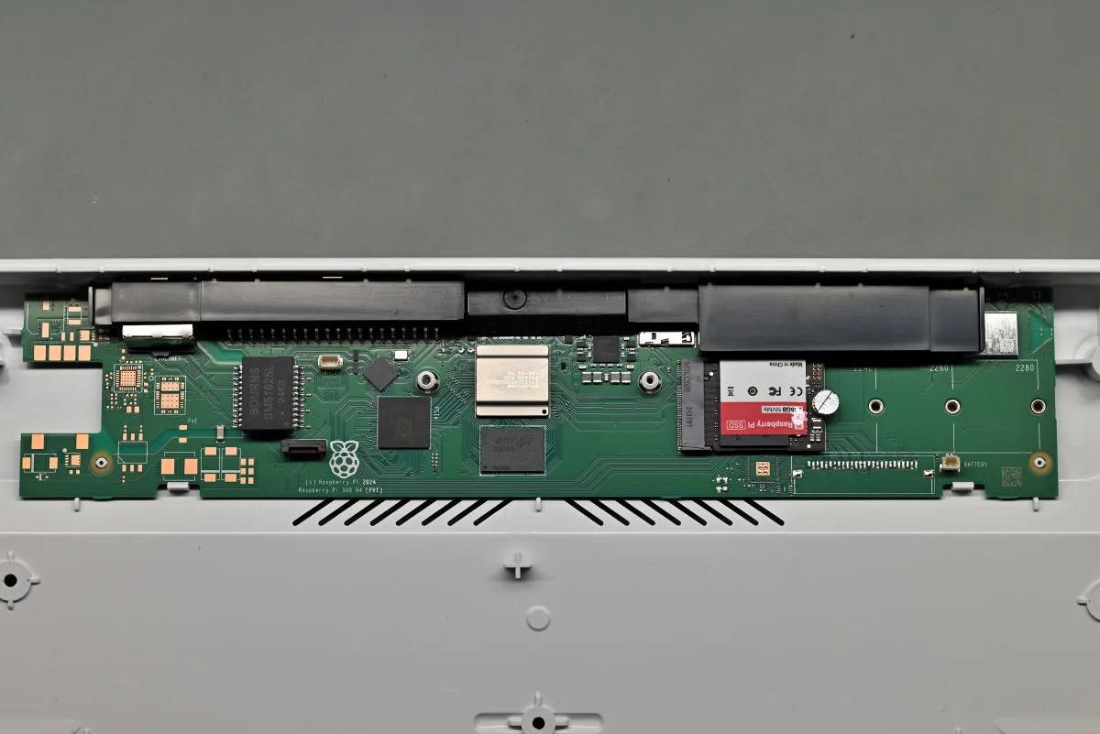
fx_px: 3209
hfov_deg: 19.4
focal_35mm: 105
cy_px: 367
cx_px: 550
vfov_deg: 13.1
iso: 640
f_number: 10
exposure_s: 1/80
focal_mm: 105
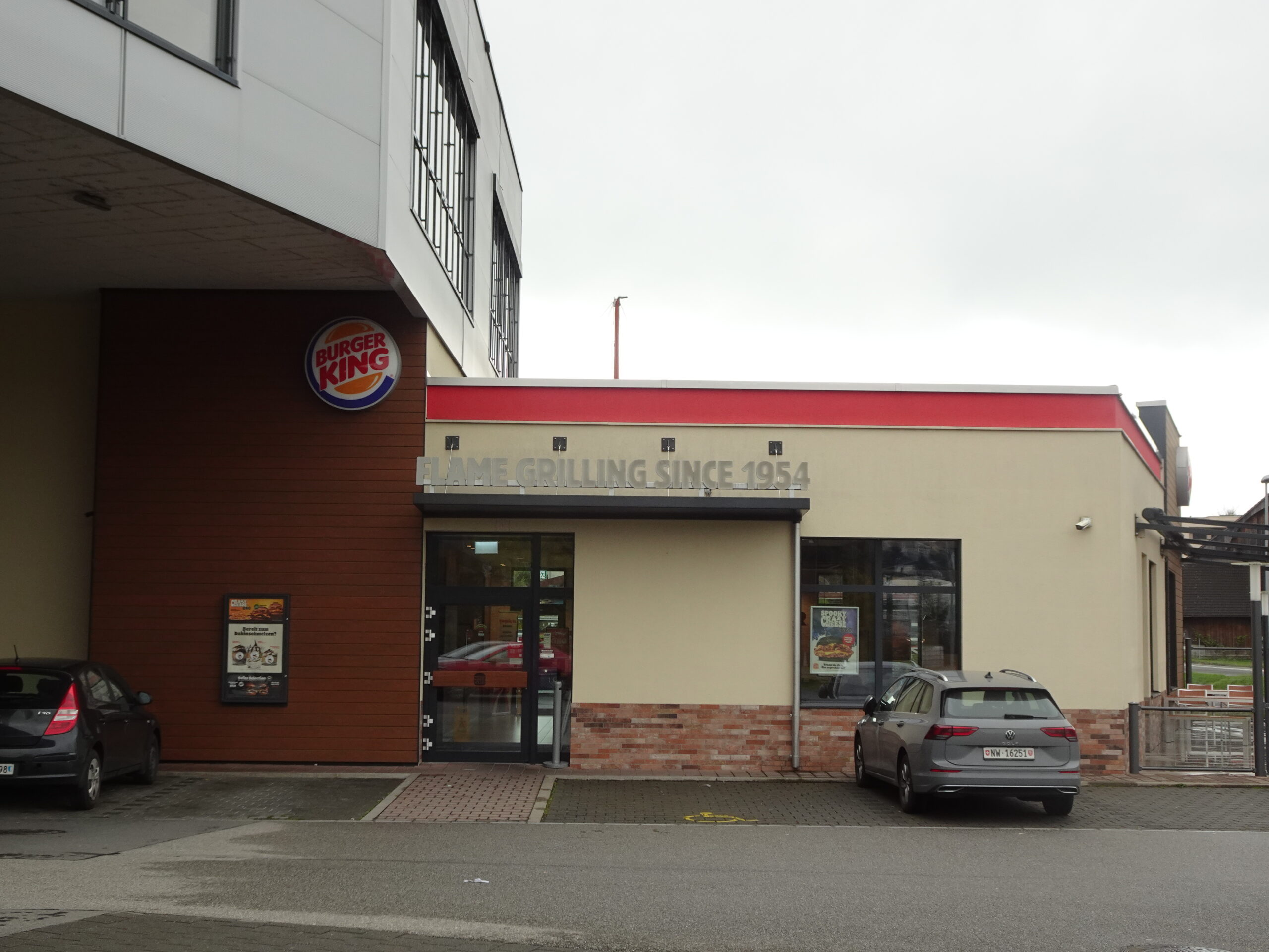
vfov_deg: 30.3
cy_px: 476
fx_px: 1760
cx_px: 634
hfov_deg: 39.7
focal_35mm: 48
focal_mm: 7.79
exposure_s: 1/50
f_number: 4.5
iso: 80
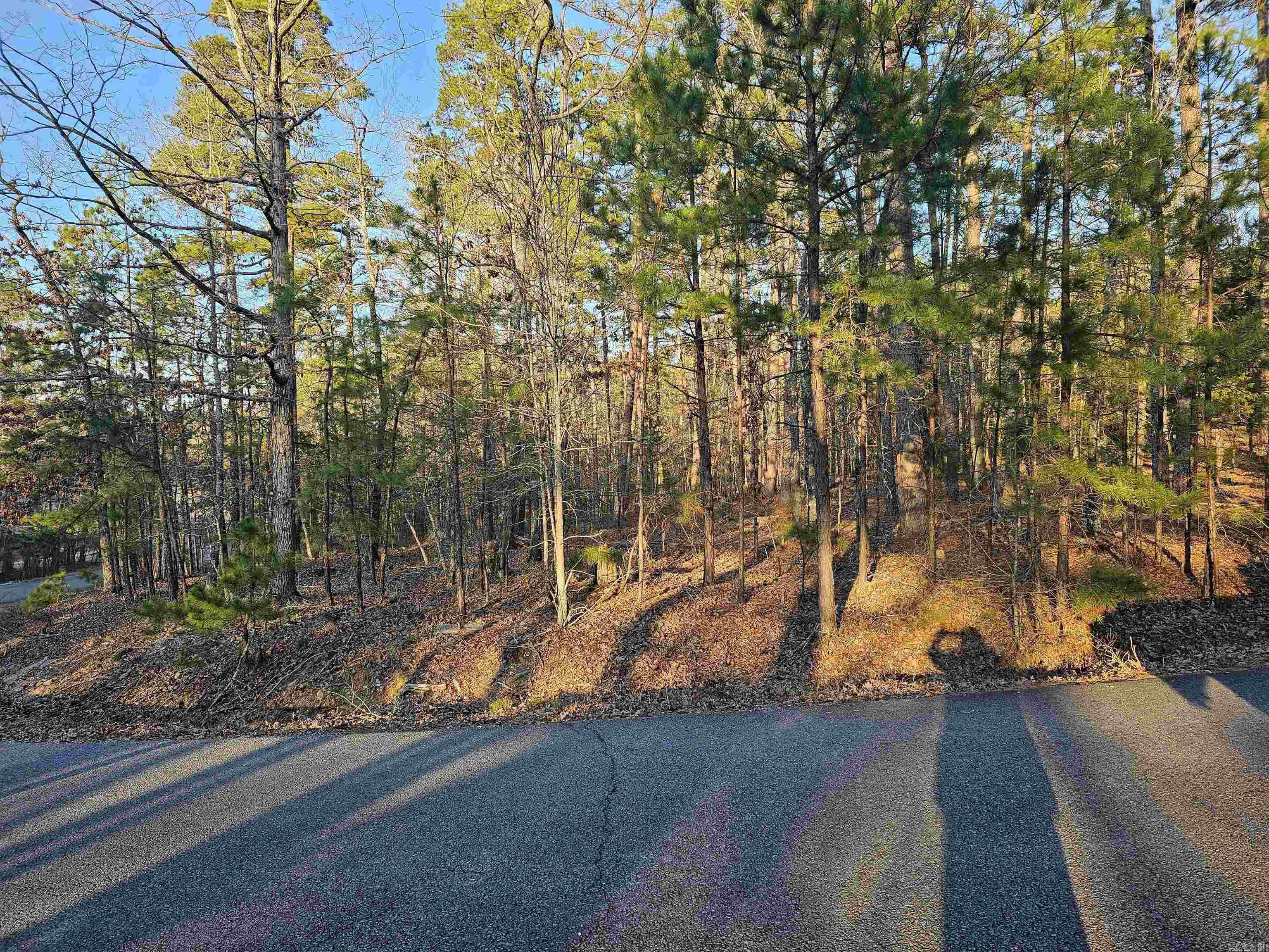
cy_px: 476
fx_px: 843
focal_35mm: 23
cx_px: 634
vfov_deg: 58.9
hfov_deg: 73.9
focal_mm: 6.3
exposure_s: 1/120
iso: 16
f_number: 1.7
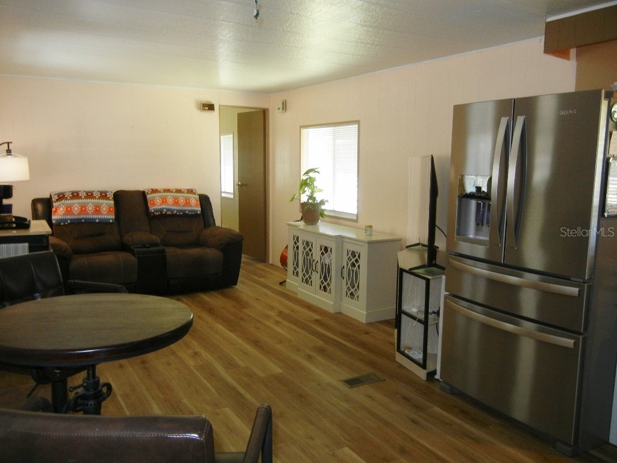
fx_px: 535
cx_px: 308
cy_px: 232
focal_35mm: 30
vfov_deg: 46.8
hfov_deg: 60.0
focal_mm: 5.4
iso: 200
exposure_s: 1/30
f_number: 3.5
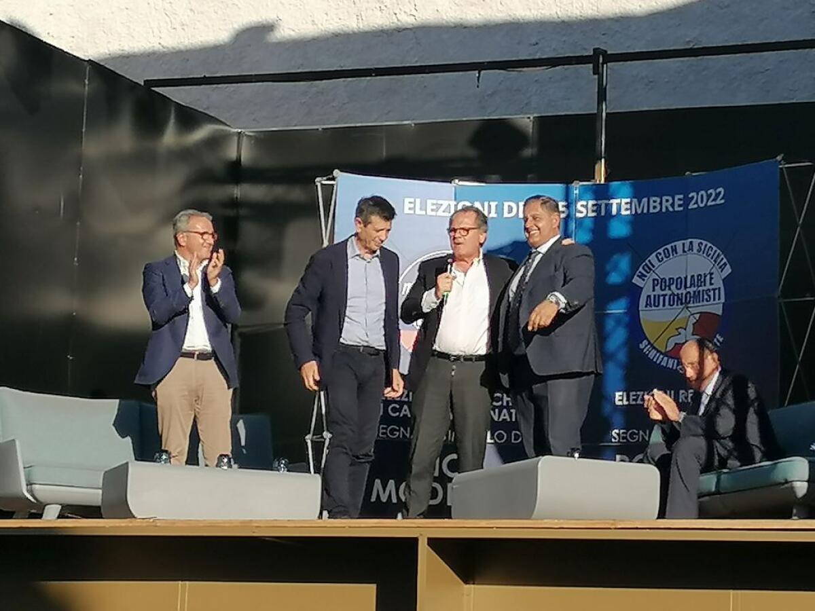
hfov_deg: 16.4
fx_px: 2825
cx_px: 408
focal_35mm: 120
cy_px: 306
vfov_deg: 12.3
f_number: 1.8
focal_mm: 4.75
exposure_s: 1/1397
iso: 50
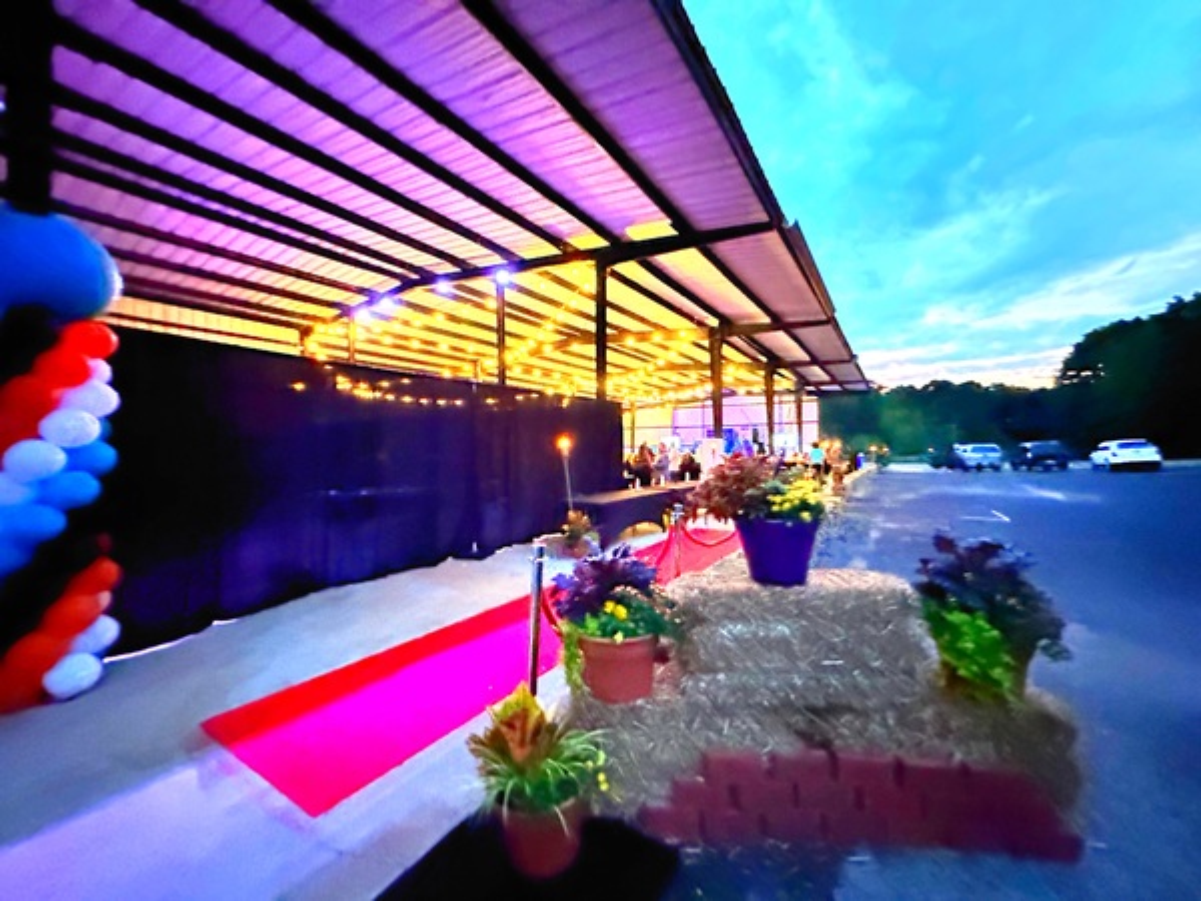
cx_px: 600
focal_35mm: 14
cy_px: 450
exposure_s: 1/24
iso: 2500
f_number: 2.2
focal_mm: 2.22
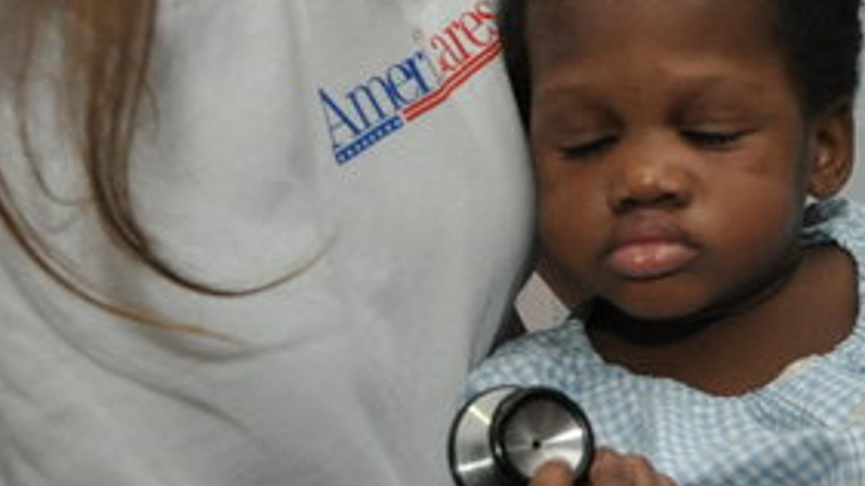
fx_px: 2362
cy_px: 218
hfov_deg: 19.2
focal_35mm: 103
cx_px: 1124
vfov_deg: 11.8
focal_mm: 18
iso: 800
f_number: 5.6
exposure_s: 1/60
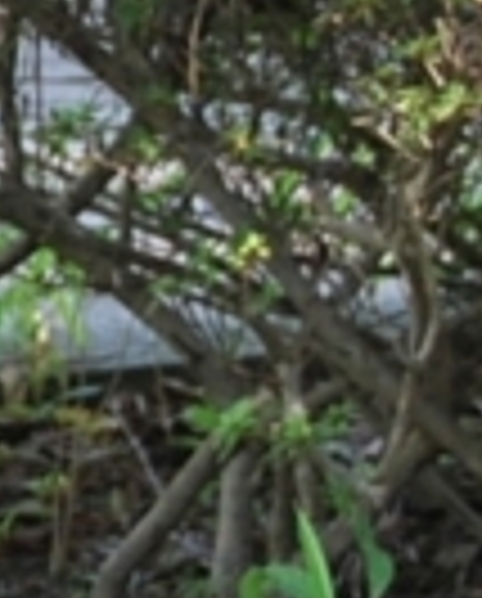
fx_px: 8459
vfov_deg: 4.1
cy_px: 52
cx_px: -1050
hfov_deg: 3.2
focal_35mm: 476
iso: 200
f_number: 4.5
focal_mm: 44
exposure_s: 1/80
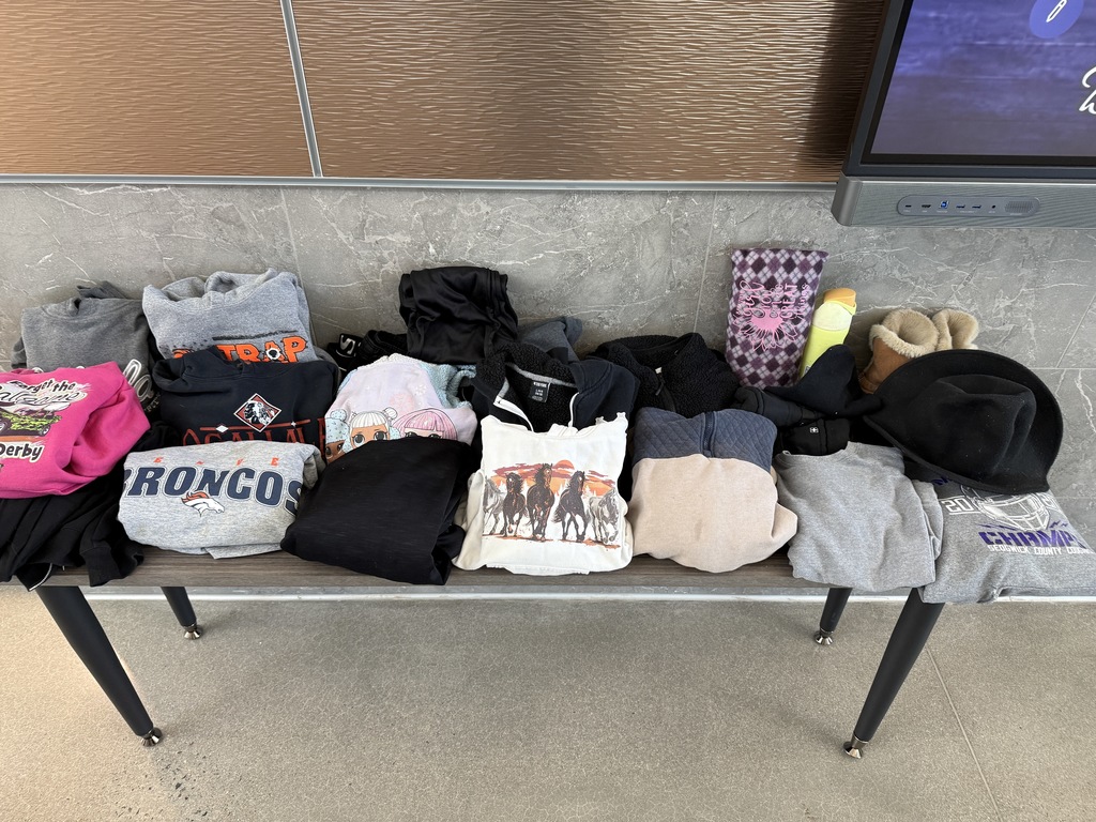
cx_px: 548
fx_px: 760
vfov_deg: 56.8
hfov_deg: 71.6
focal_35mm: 24
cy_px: 411
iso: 200
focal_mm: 6.76
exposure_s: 1/63
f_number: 1.78
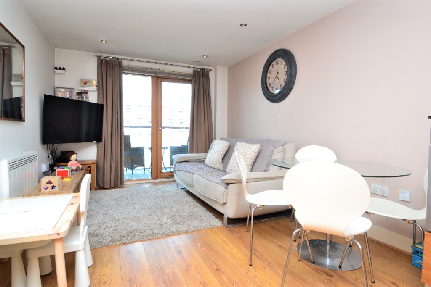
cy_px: 144
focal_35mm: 18
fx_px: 216
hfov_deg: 90.0
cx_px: 216
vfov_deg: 67.4
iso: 640
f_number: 8
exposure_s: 1/60
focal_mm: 12
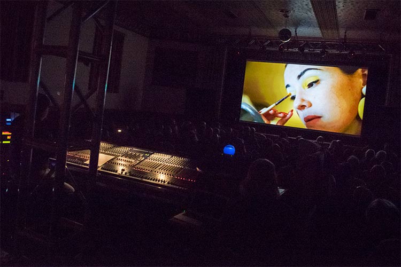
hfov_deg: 73.7
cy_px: 134
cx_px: 200
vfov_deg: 53.1
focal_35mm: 24
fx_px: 267
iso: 16000
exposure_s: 1/125
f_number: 5.6
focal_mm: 24
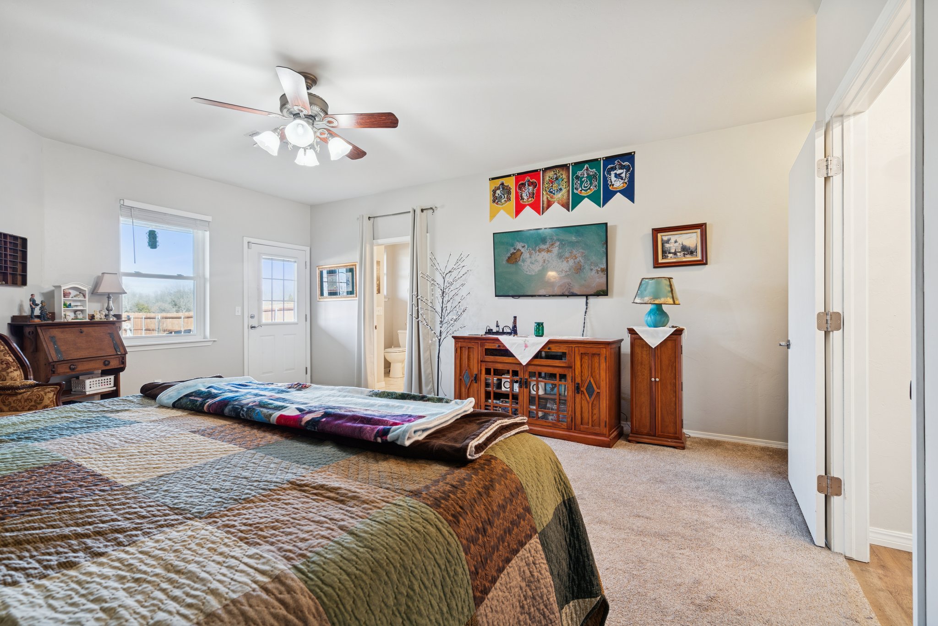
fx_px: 417
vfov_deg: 73.8
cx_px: 469
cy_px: 313
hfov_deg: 96.7
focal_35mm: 16
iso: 200
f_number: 7.1
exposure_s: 1/4
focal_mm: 16
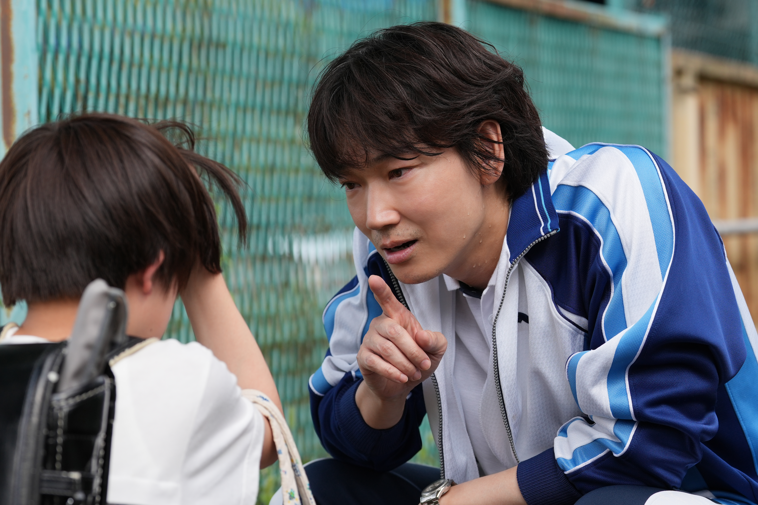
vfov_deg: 10.9
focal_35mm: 126
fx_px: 2653
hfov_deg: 16.3
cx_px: 379
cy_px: 252
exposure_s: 1/500
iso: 200
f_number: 4
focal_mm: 84
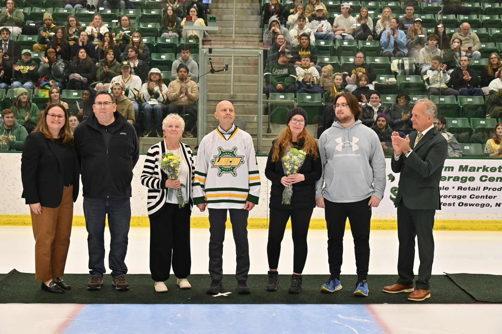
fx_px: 669
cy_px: 167
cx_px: 251
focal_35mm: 48
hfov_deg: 41.1
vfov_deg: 28.0
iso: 1600
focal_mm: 48
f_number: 5.6
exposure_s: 1/250
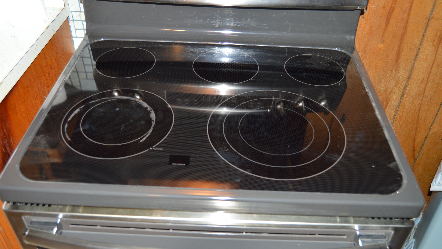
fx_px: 387
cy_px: 126
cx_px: 221
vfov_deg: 35.6
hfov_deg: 59.5
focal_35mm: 33
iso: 200
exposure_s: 1/60
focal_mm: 20
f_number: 3.5
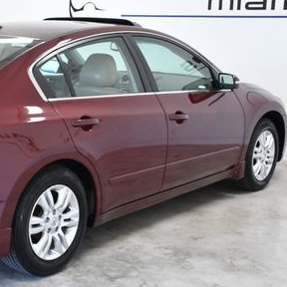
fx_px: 638
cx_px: 25
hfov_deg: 24.6
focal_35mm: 68
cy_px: 138
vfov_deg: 25.4
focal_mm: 24
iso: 2500
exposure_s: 1/250
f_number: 9
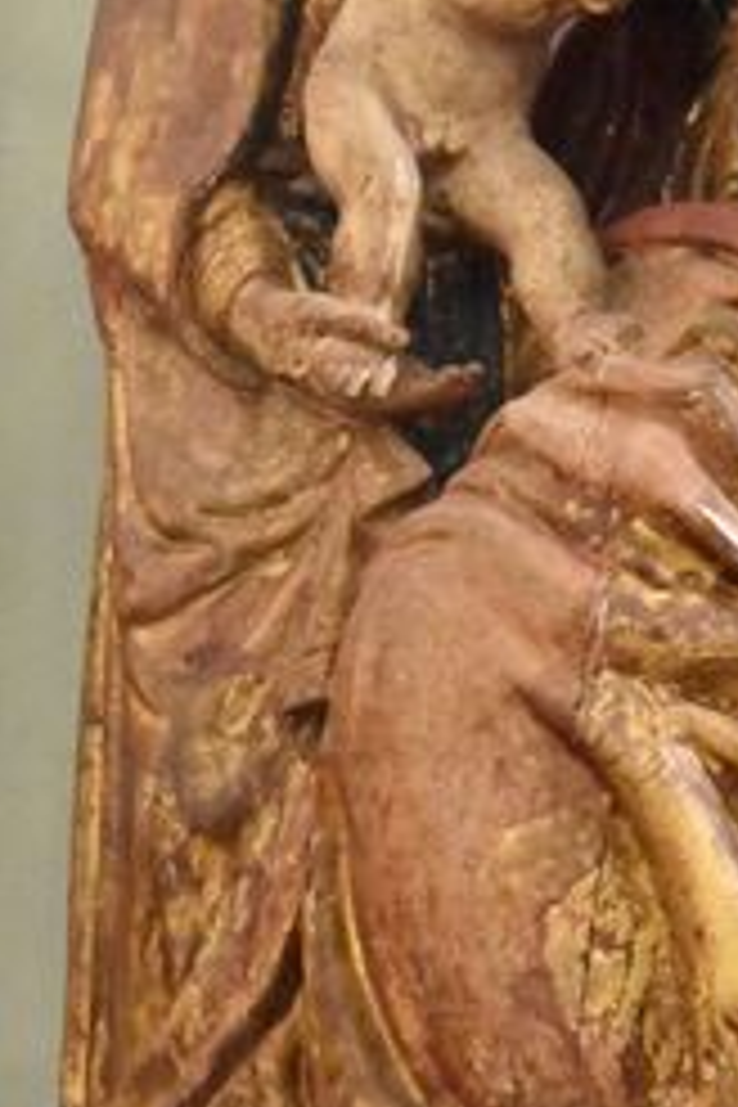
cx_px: 686
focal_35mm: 94
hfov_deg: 14.4
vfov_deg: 21.7
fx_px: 2890
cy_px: 490
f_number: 3.5
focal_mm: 22
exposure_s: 1/15
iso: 12800
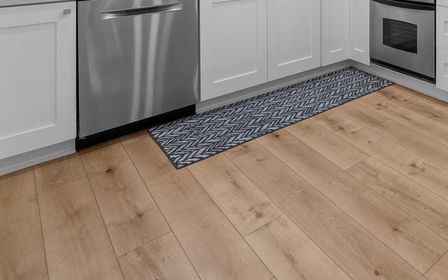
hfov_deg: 50.9
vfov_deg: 33.8
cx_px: 446
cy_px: -56
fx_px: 366
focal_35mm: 30
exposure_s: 1/1.25
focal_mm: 12
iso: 125
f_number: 6.3
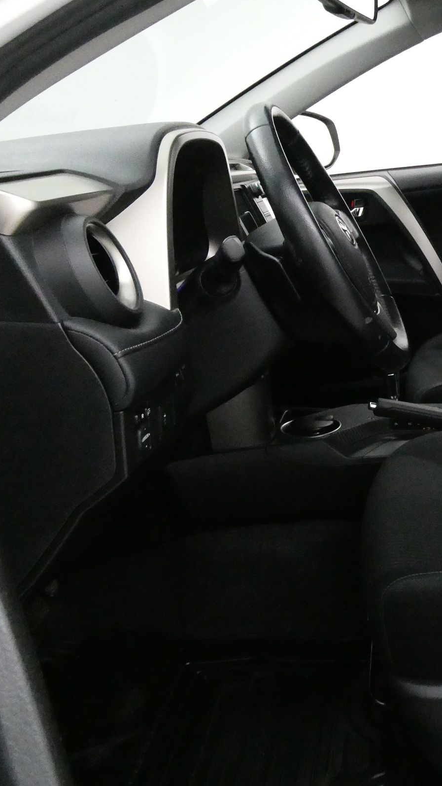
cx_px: 447
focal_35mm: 41
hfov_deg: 27.3
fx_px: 854
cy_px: 325
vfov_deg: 49.2
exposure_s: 1/50
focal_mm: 4.3
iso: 1600
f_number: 3.3
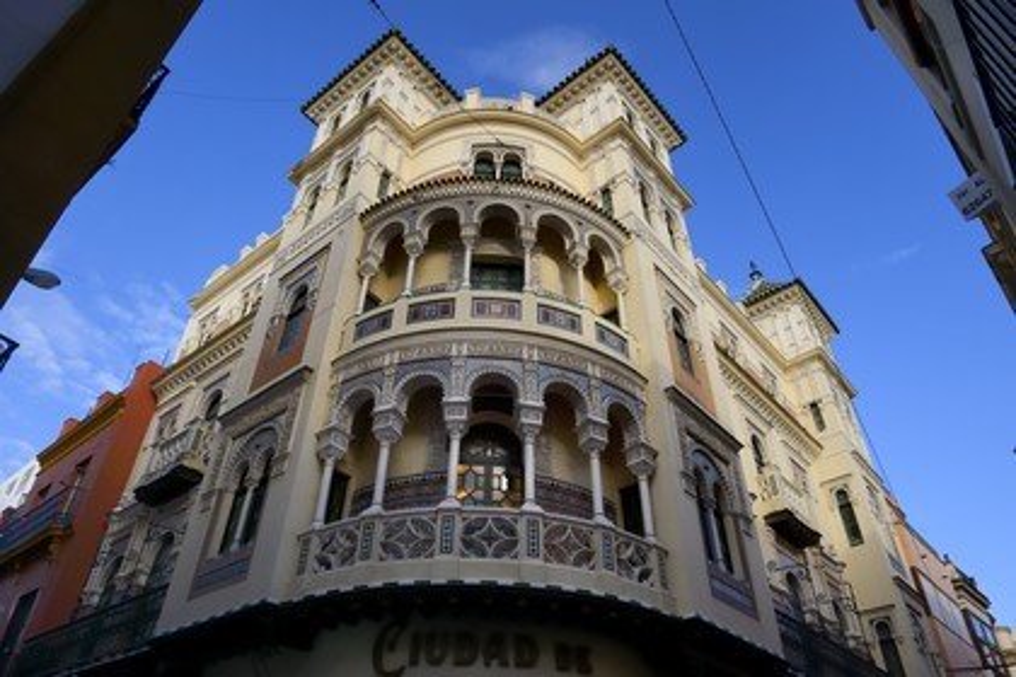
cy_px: 338
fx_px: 677
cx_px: 508
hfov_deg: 73.7
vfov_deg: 53.1
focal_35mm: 24
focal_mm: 24
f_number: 16
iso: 400
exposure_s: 1/160
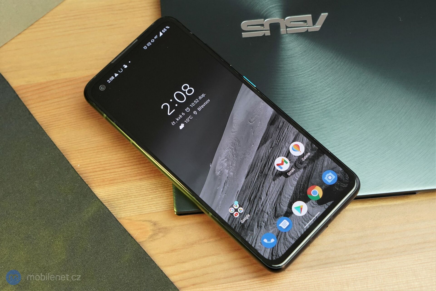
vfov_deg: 24.6
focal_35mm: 55
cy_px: 146
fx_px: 666
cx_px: 218
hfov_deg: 36.2
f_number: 7.1
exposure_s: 1/250
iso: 3200
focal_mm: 55
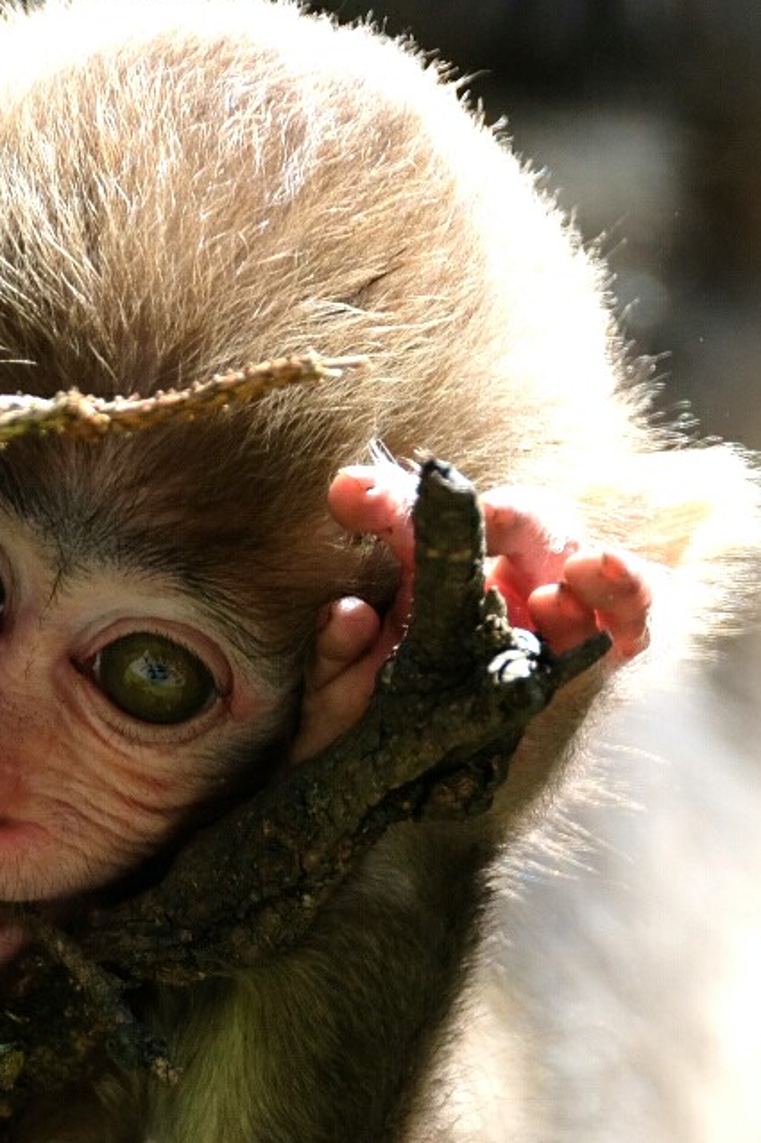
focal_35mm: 1214
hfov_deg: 1.1
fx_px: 38512
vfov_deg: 1.7
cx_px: -145
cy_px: 851
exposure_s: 1/680
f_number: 5.6
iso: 800
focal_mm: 290.6
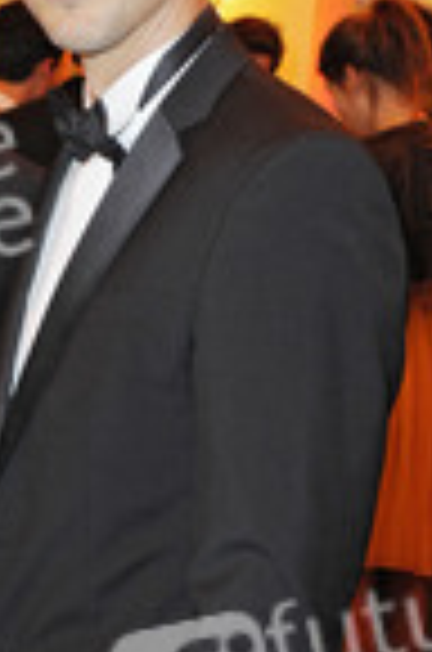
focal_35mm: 80
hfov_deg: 16.4
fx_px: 1447
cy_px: 454
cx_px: -68
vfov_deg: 25.2
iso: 1600
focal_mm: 29
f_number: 5.6
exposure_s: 1/40
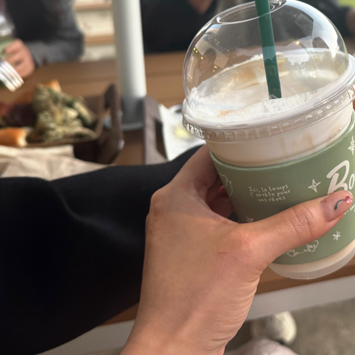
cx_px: 272
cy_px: 140
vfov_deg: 39.0
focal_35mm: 43
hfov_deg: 38.0
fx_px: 499
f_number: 1.78
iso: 64
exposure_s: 1/120
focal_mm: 6.76
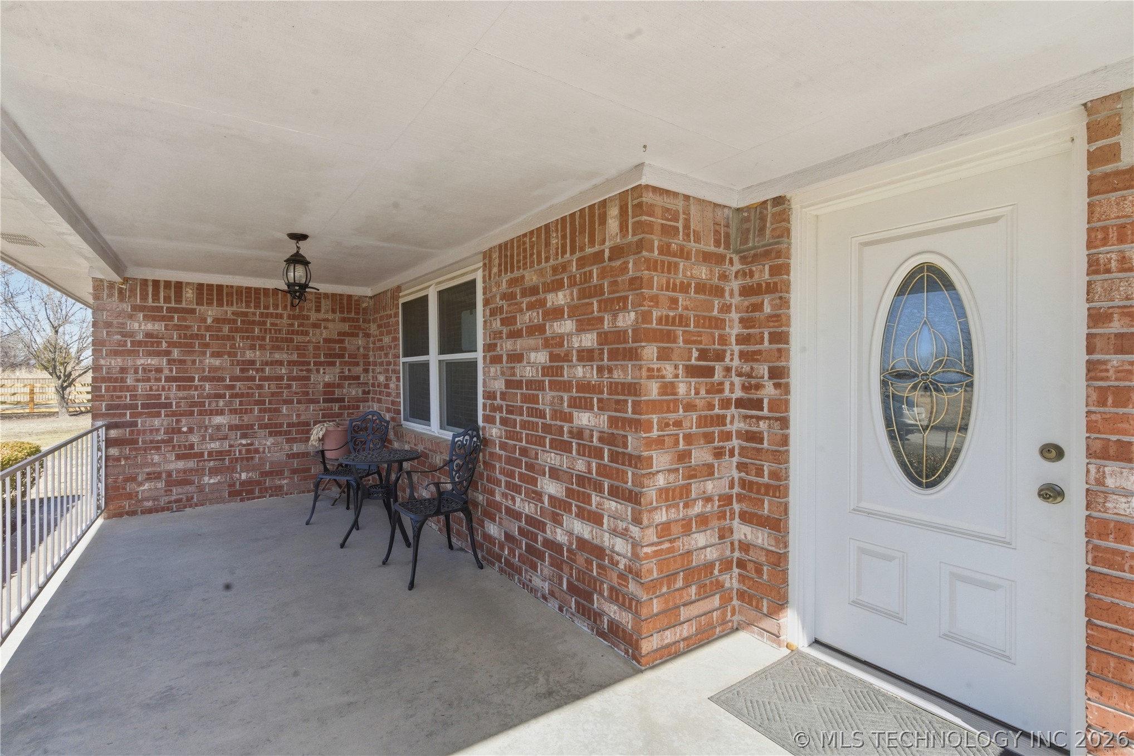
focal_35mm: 16
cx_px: 567
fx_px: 504
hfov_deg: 96.7
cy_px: 378
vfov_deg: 73.7
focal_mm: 16
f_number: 11
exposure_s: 1/5000
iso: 800
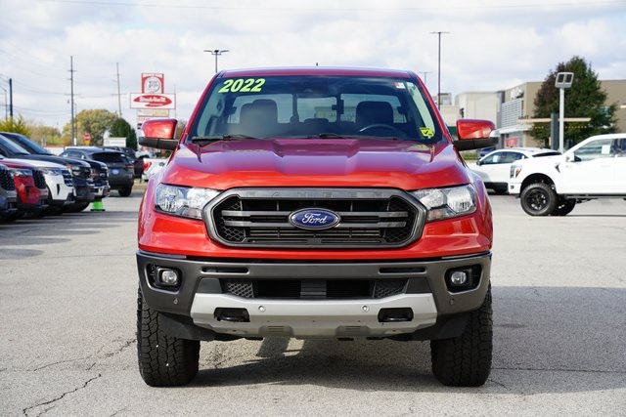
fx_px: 1409
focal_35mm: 81
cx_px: 313
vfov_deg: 16.9
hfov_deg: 25.1
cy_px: 208
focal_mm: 81
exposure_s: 1/125
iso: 100
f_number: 9
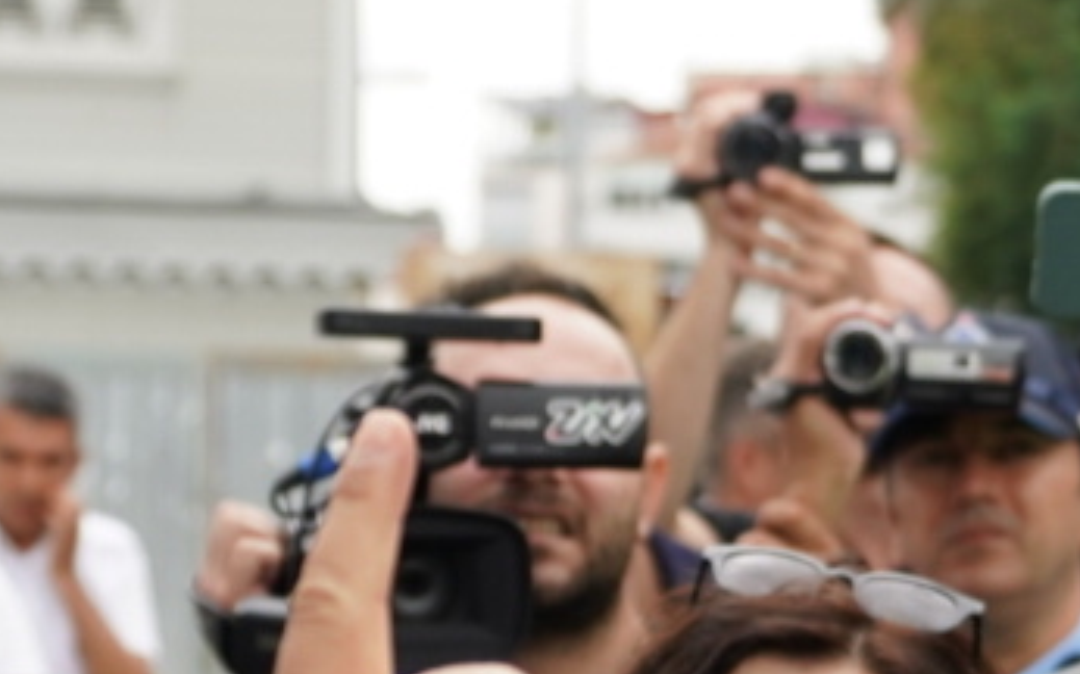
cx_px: 584
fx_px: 4208
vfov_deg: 9.0
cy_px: 896
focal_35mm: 143
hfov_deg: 14.6
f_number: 2.8
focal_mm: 30
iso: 400
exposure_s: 1/1250
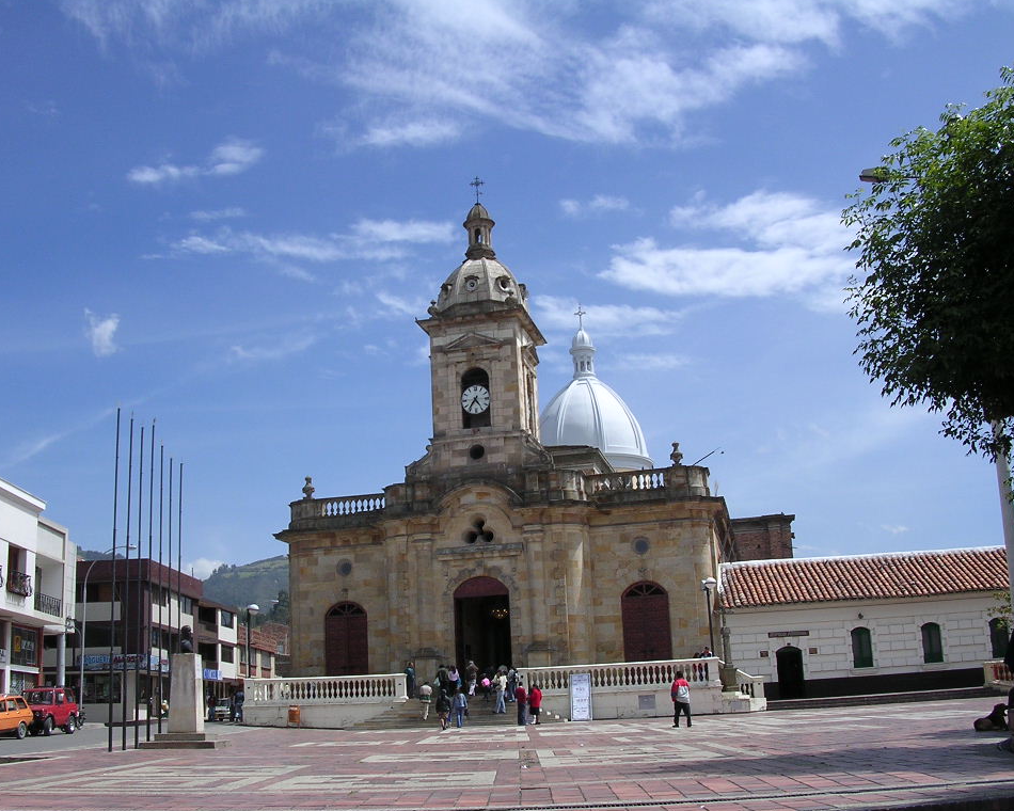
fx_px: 1200
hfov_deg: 45.8
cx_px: 471
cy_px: 406
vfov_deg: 37.3
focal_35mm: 40
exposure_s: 1/390
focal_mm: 5.8
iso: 100
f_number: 5.6
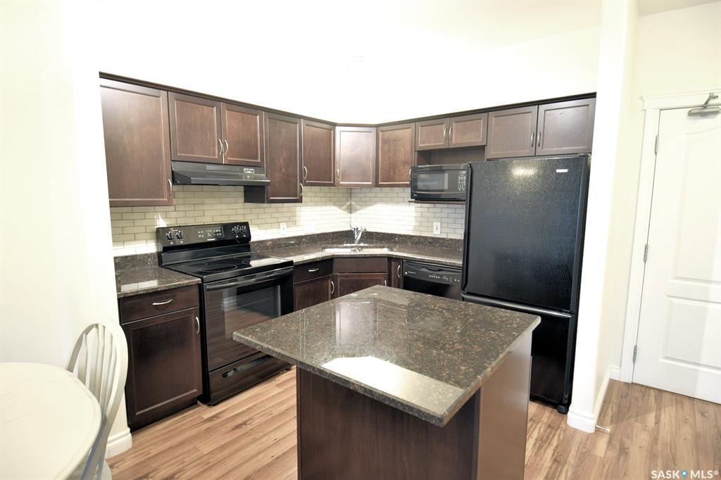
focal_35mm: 18
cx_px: 360
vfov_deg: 67.3
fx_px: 360
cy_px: 240
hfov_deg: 90.0
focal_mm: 12
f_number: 4
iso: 200
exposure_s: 1/5
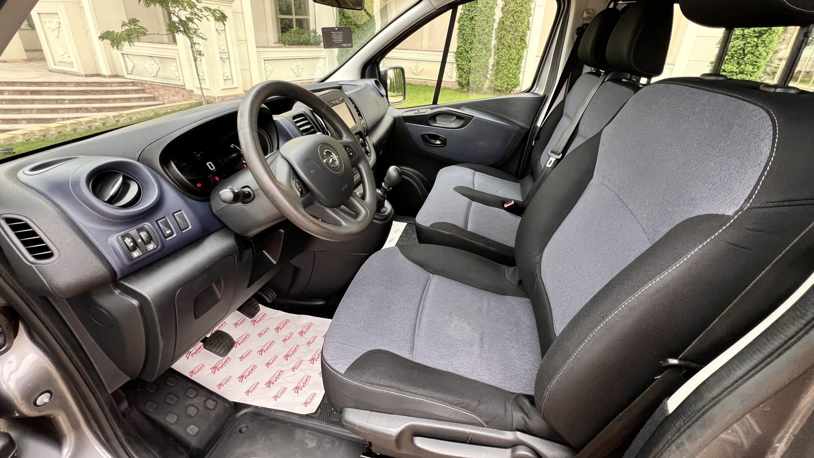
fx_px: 324
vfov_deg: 69.8
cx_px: 412
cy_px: 184
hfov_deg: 103.0
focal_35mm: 15
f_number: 1.8
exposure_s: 1/99
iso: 160
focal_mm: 1.57
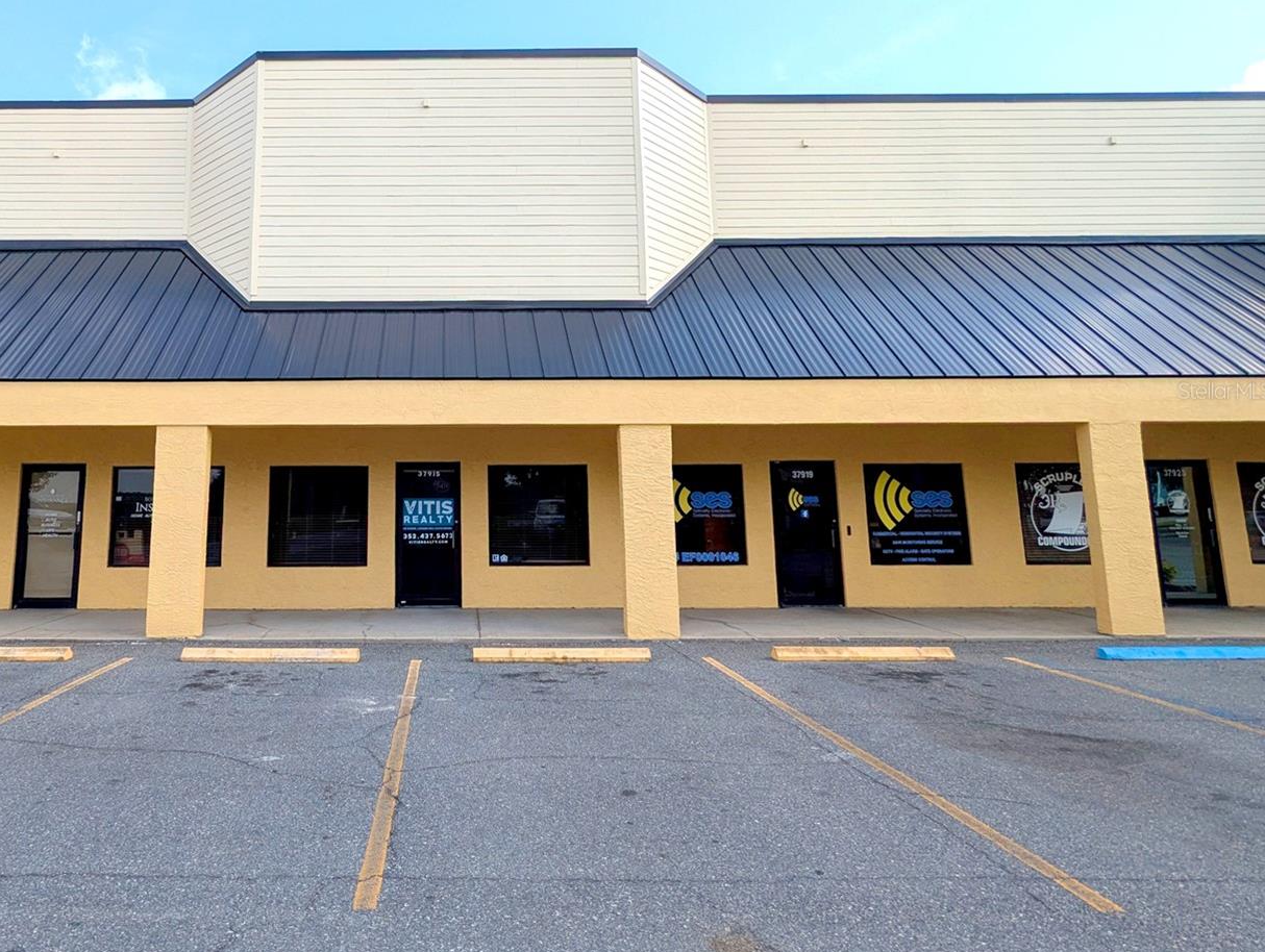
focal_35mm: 21
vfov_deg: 63.1
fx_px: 768
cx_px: 446
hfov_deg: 77.0
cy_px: 391
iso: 54
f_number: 2.2
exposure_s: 1/1460
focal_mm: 2.35
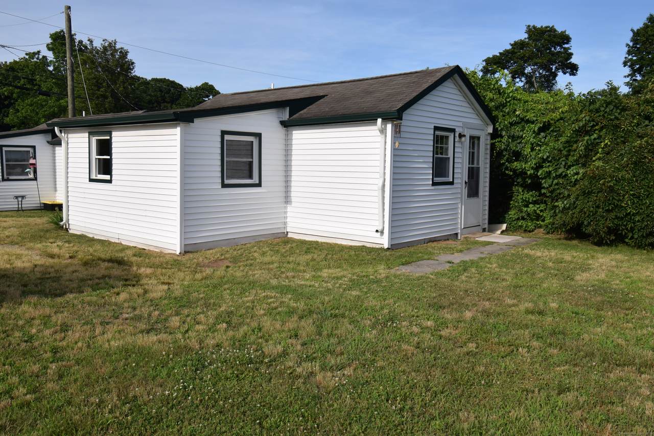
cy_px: 218
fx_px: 545
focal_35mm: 30
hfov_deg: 61.9
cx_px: 327
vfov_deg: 43.6
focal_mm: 20
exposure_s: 1/320
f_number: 10
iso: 200
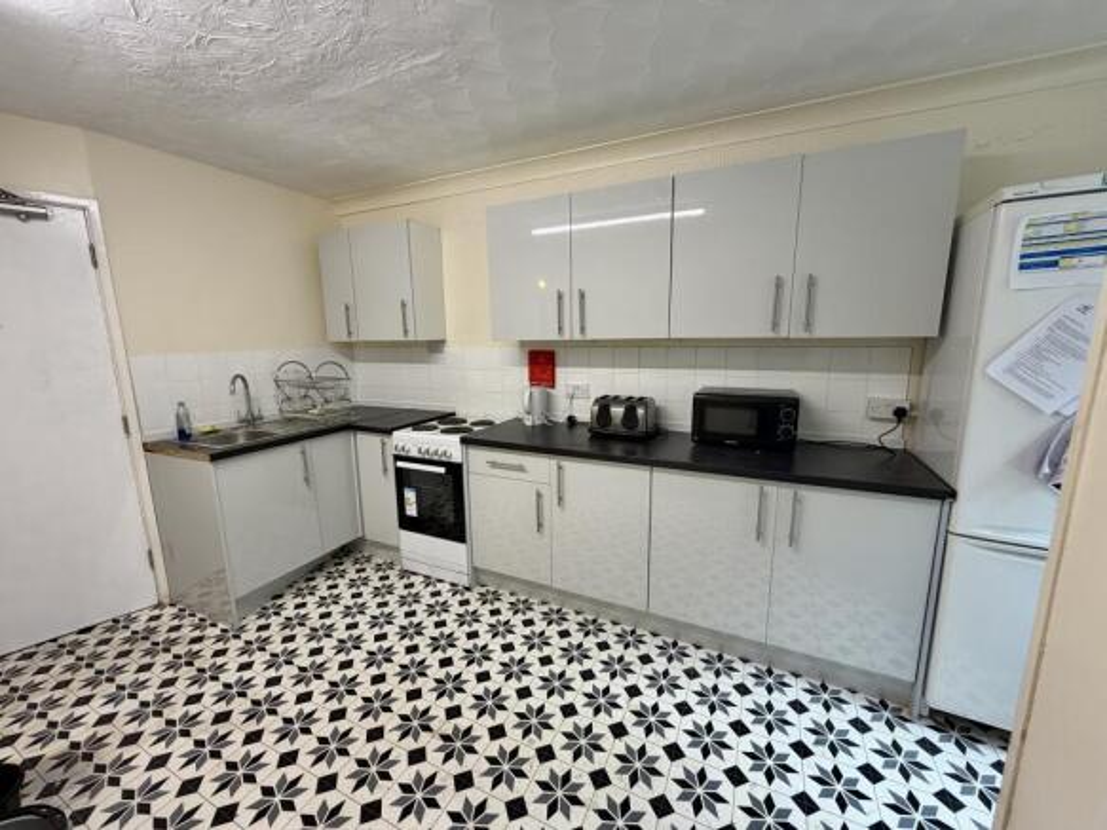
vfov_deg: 85.7
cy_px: 415
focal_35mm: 14
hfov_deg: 102.1
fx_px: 448
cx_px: 554
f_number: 2.2
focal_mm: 2.22
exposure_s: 1/100
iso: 125
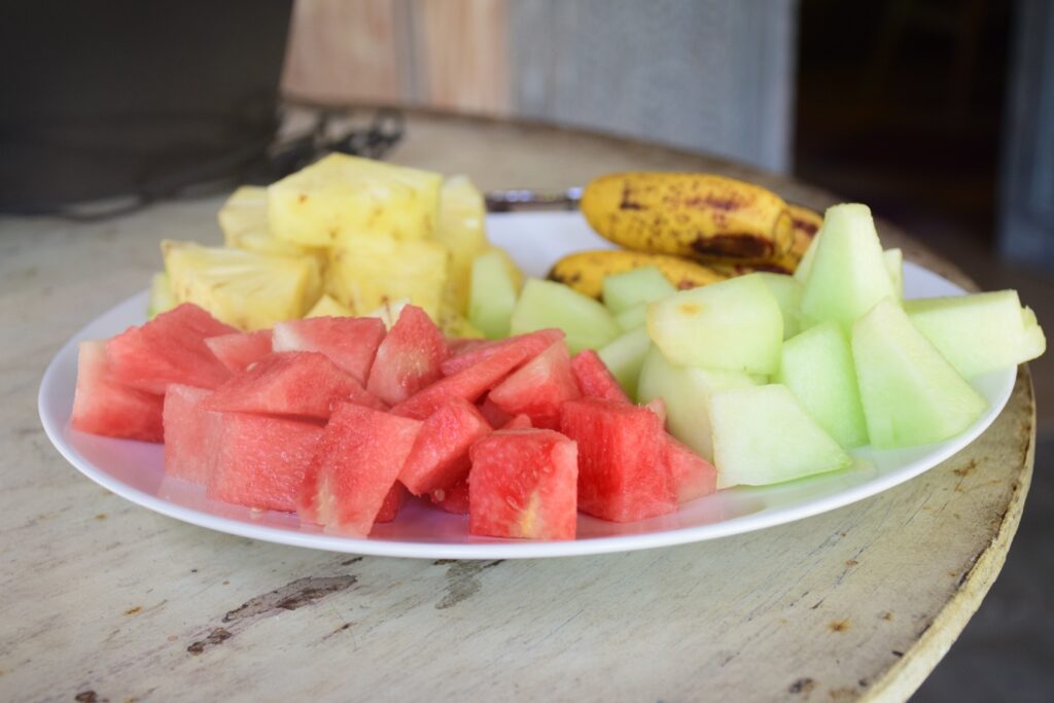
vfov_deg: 22.6
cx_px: 527
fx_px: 1757
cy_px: 352
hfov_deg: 33.4
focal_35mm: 60
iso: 1100
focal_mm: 40
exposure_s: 1/60
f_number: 8
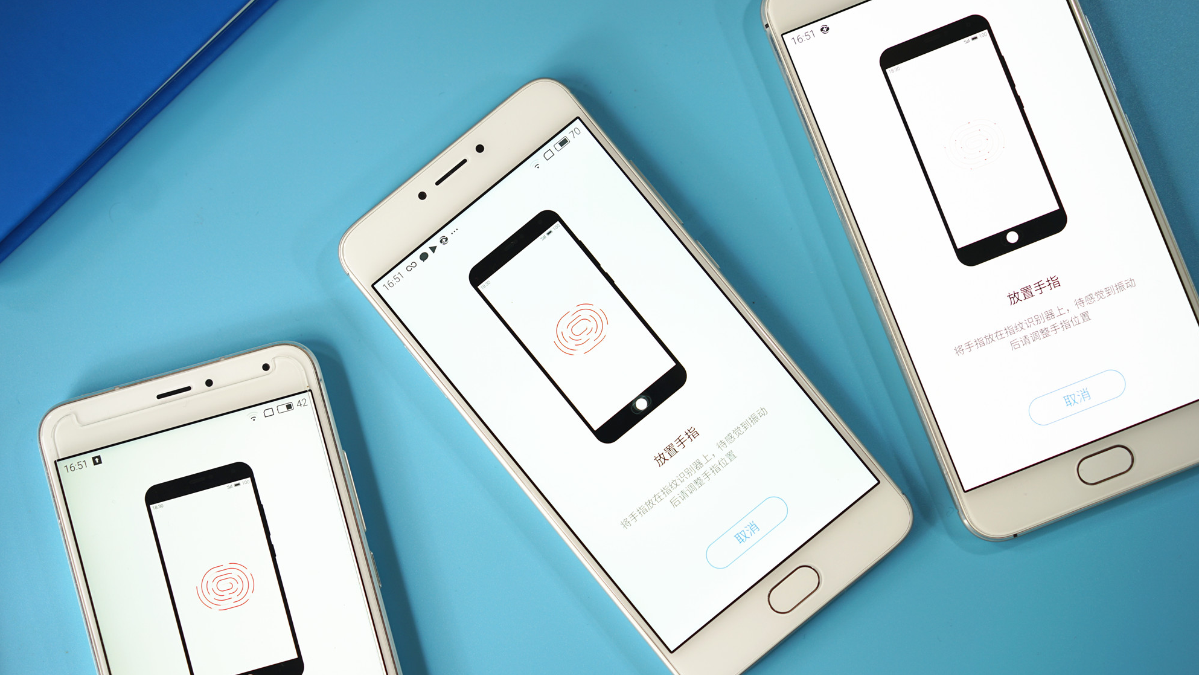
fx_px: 1844
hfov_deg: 36.0
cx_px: 598
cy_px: 388
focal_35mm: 58
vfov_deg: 20.7
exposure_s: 1/60
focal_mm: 55
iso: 100
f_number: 2.8
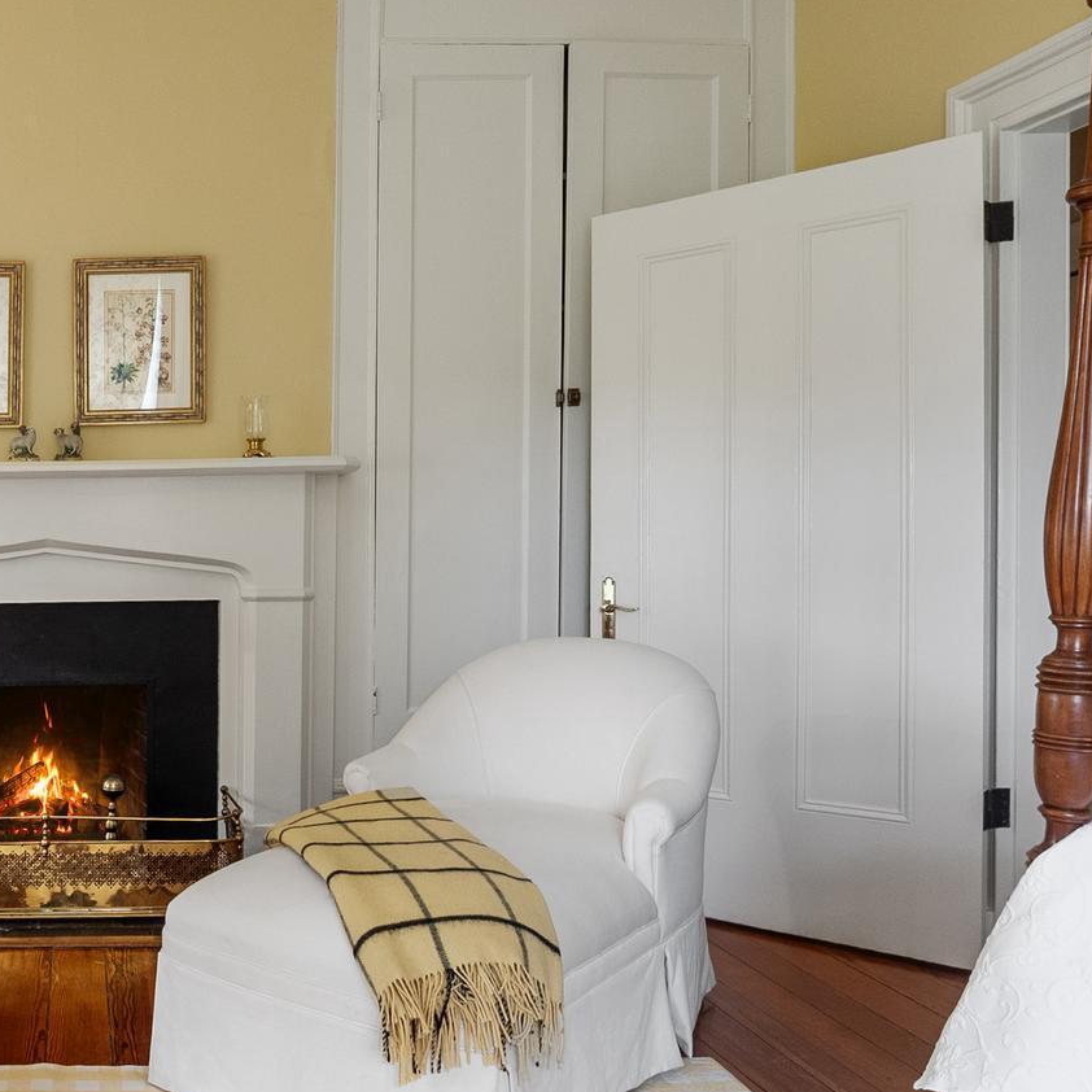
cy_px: 544
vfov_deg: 52.5
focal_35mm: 31
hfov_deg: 44.7
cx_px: 4
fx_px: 1106
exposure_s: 1/1.25
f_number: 8
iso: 800
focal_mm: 10
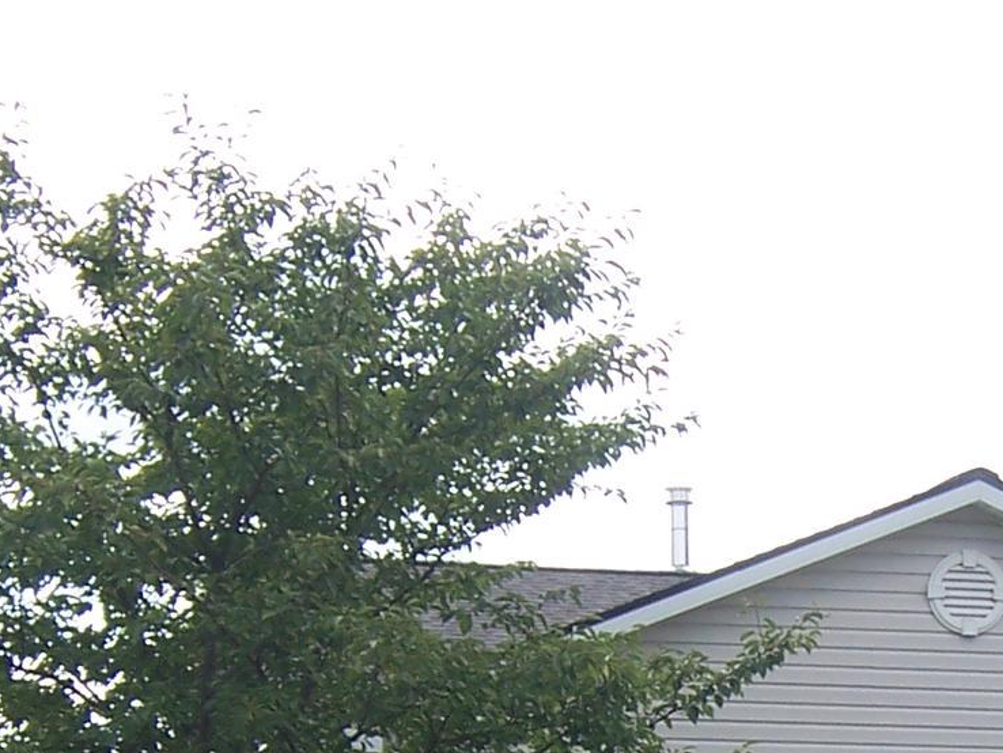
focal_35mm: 111
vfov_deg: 12.9
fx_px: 3217
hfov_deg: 17.3
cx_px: 1017
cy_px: 992
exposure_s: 1/350
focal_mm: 6.7
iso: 80
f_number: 4
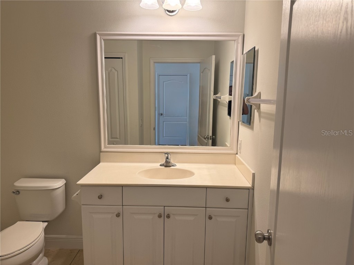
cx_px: 177
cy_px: 132
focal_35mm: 24
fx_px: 245
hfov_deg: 71.6
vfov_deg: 56.8
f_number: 1.78
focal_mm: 6.76
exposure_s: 1/120
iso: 80
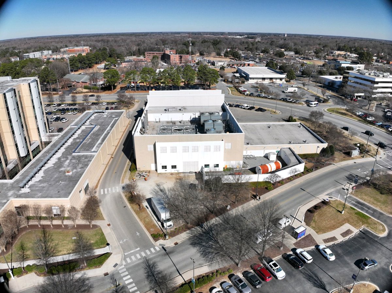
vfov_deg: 56.8
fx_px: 272
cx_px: 196
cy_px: 146
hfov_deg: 71.6
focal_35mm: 24
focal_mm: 12.29
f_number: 4
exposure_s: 1/2000
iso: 190
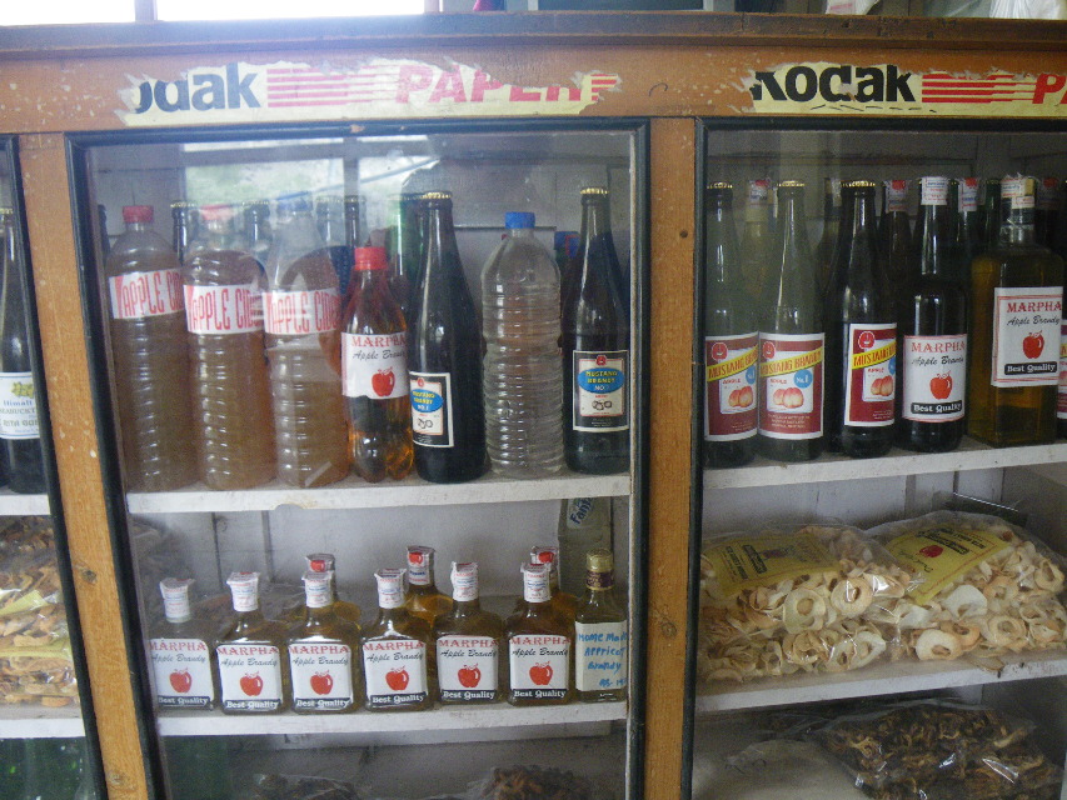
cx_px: 534
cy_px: 400
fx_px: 863
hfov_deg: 63.4
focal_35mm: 28
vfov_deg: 49.8
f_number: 3.5
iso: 320
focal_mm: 5
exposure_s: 1/50
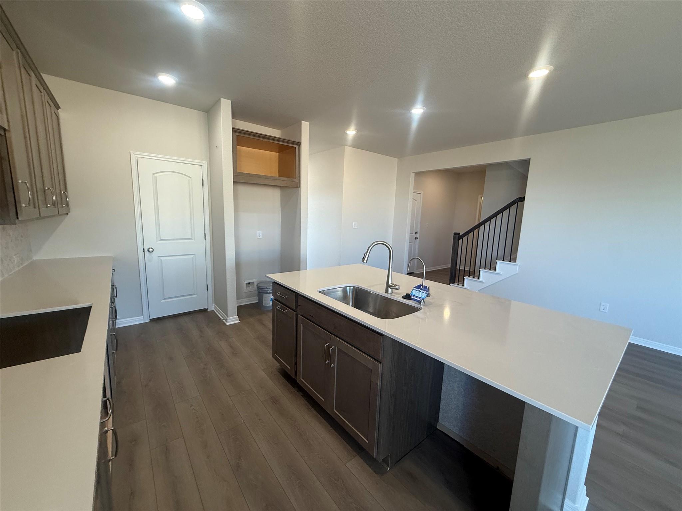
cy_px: 256
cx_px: 341
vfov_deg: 85.7
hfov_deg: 102.1
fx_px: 276
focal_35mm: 14
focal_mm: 2.22
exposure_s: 1/120
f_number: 2.2
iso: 160
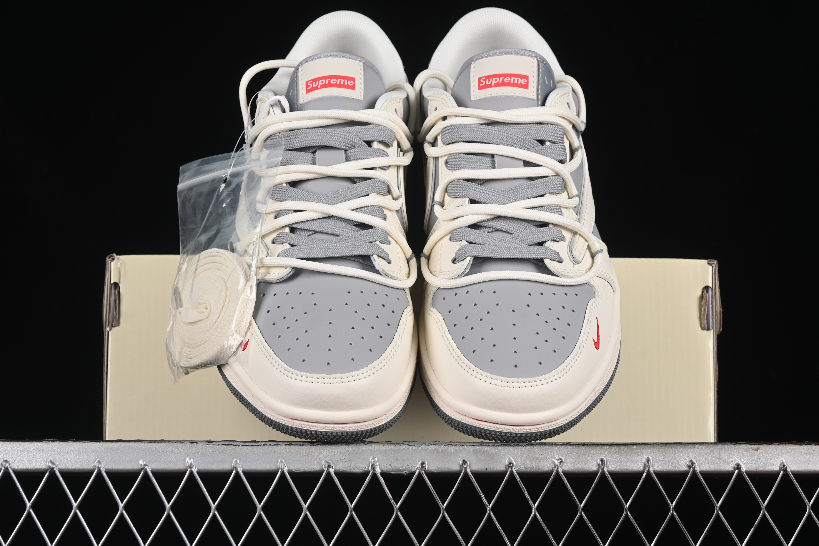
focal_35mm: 75
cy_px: 273
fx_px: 1706
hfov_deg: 27.0
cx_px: 410
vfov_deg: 18.2
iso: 160
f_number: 8
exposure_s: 1/80
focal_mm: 50
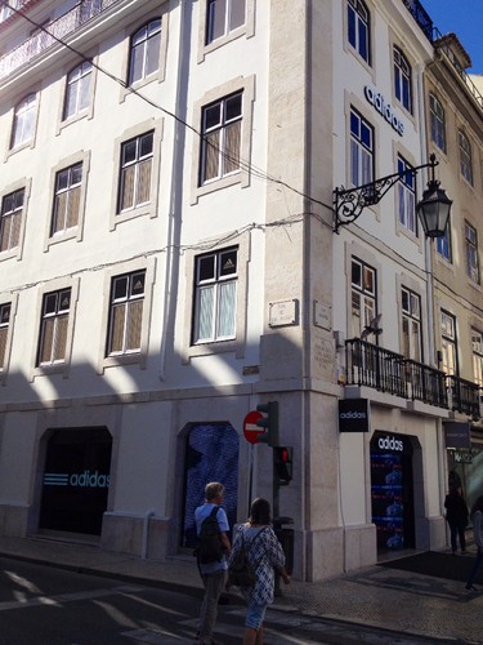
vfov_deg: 52.6
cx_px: 242
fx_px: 651
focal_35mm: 35
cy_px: 322
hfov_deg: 40.7
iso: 50
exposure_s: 1/2123
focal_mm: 4.28
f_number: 2.4
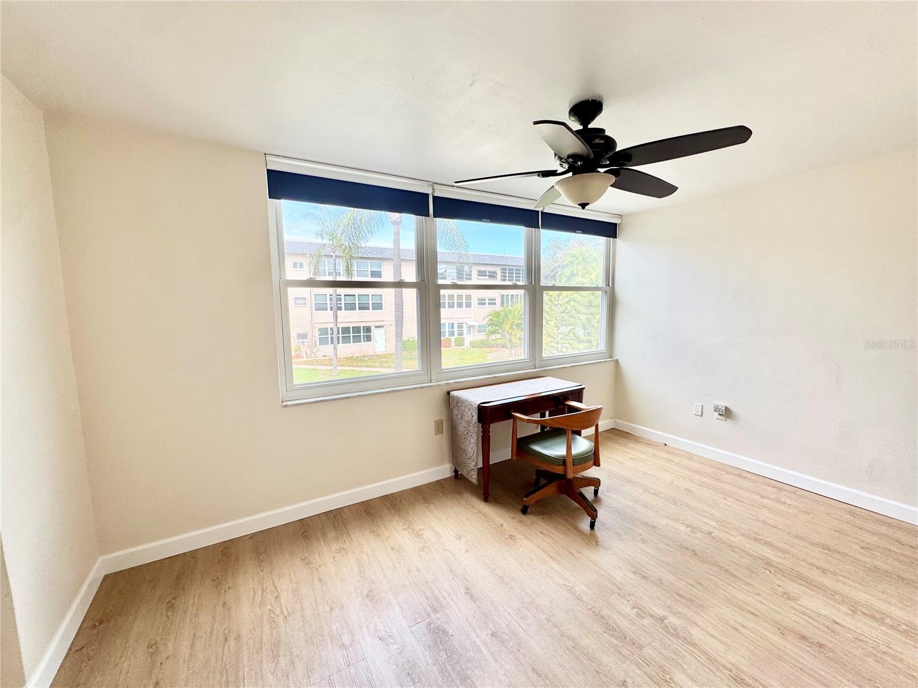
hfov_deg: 102.1
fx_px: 371
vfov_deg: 85.7
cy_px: 344
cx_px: 459
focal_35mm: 14
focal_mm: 2.22
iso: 50
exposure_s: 1/99
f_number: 2.2
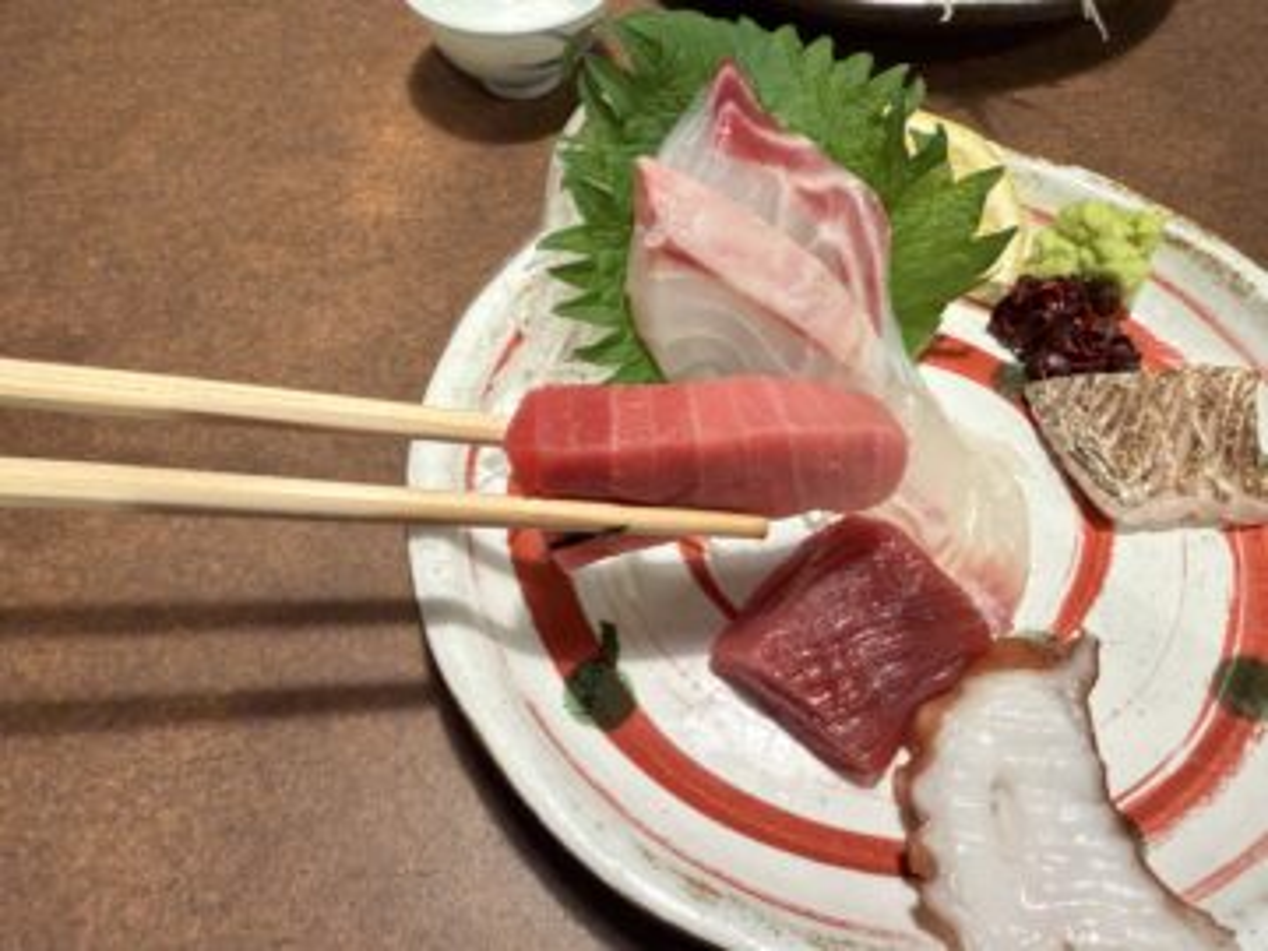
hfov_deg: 71.6
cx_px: 634
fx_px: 879
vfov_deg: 56.8
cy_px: 476
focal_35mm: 24
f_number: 2.2
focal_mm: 2.22
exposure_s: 1/60
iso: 640
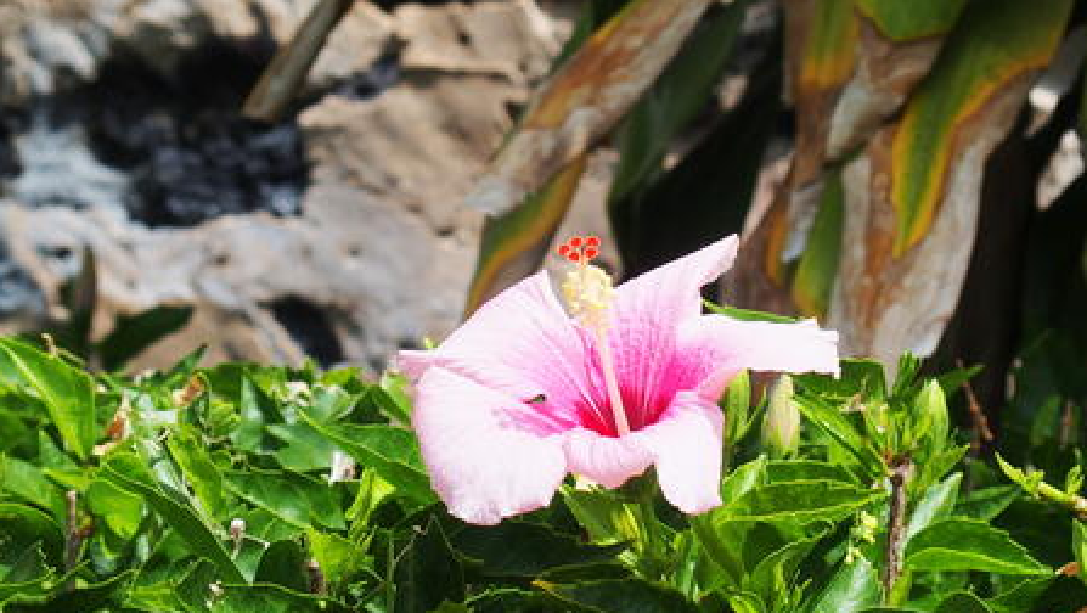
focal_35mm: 136
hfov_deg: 15.8
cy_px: 272
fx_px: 3922
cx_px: 545
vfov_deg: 8.9
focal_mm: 26.2
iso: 100
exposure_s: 1/800
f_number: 4.5
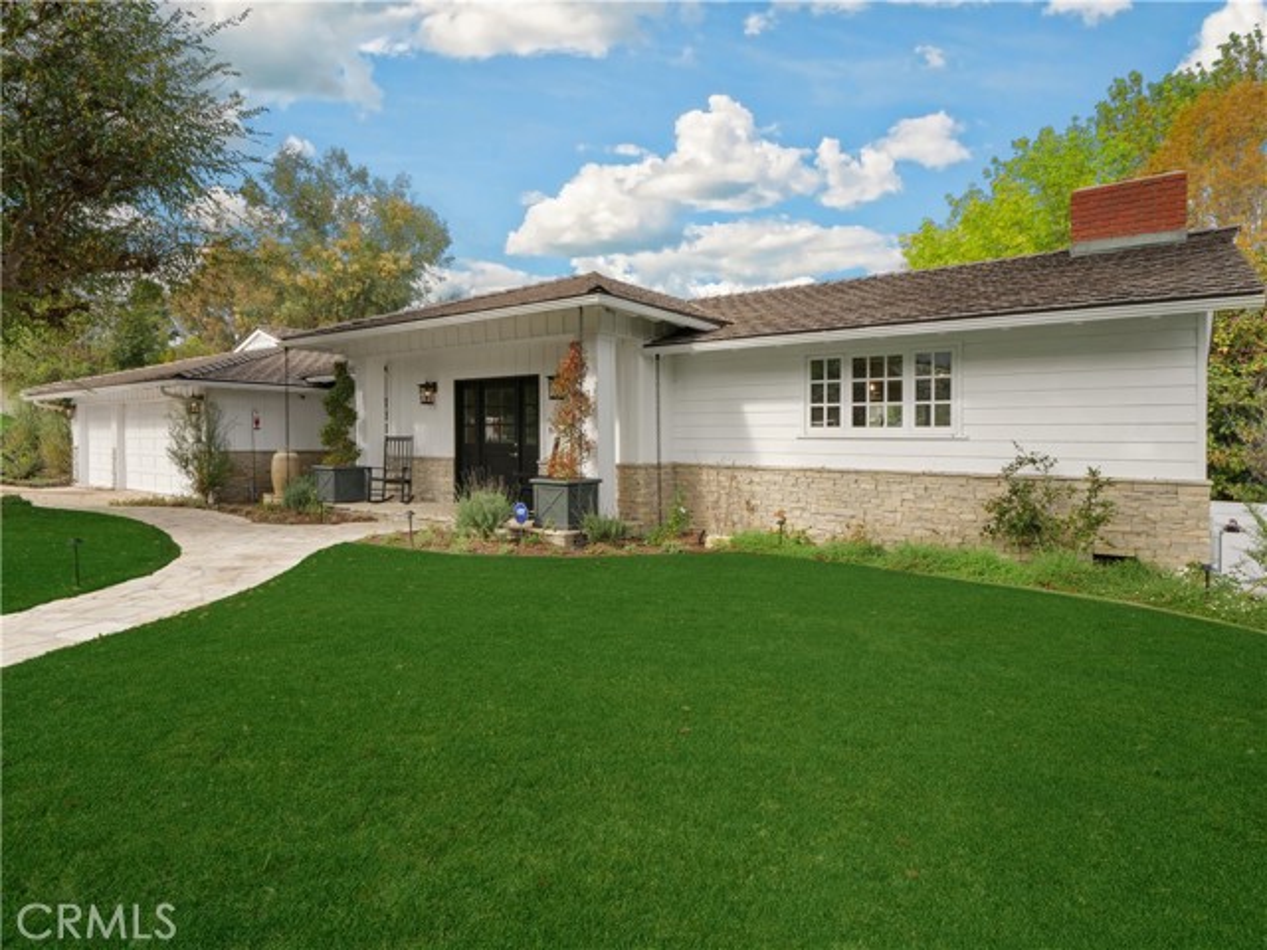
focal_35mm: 18
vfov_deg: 71.6
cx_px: 634
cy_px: 475
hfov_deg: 87.8
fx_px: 659
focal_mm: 9
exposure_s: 1/40
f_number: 9
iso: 200
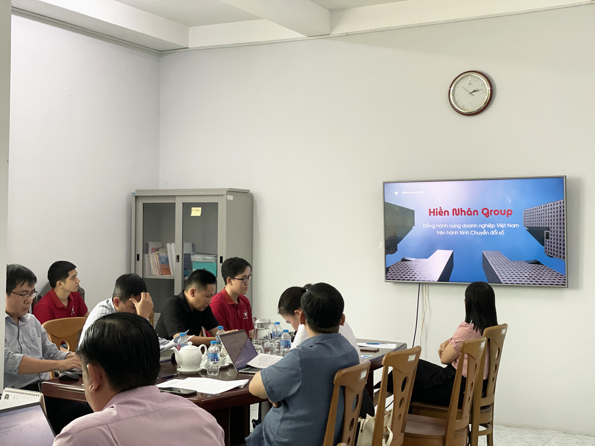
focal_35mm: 52
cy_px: 223
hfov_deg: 36.8
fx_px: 894
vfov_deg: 28.0
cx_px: 298
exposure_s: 1/120
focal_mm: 6
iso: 250
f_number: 2
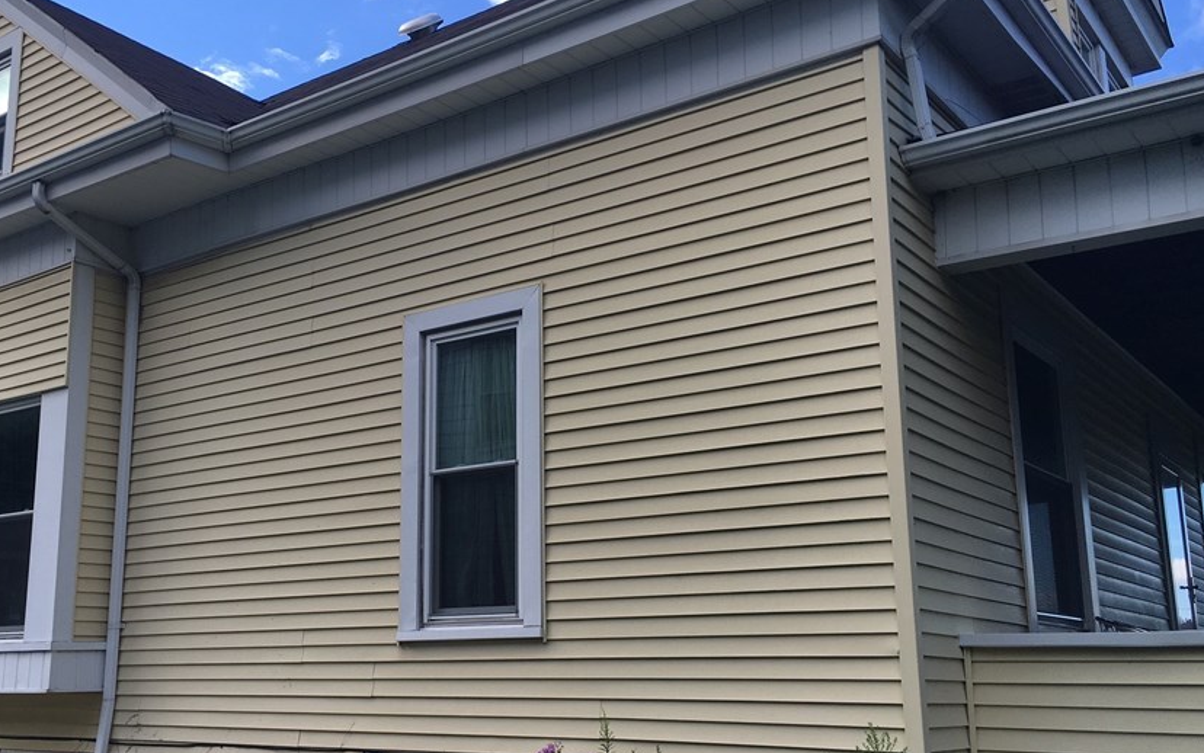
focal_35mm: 38
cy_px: 432
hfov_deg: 51.1
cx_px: 471
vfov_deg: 33.5
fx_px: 1247
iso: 25
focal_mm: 4.15
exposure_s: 1/553
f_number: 2.2
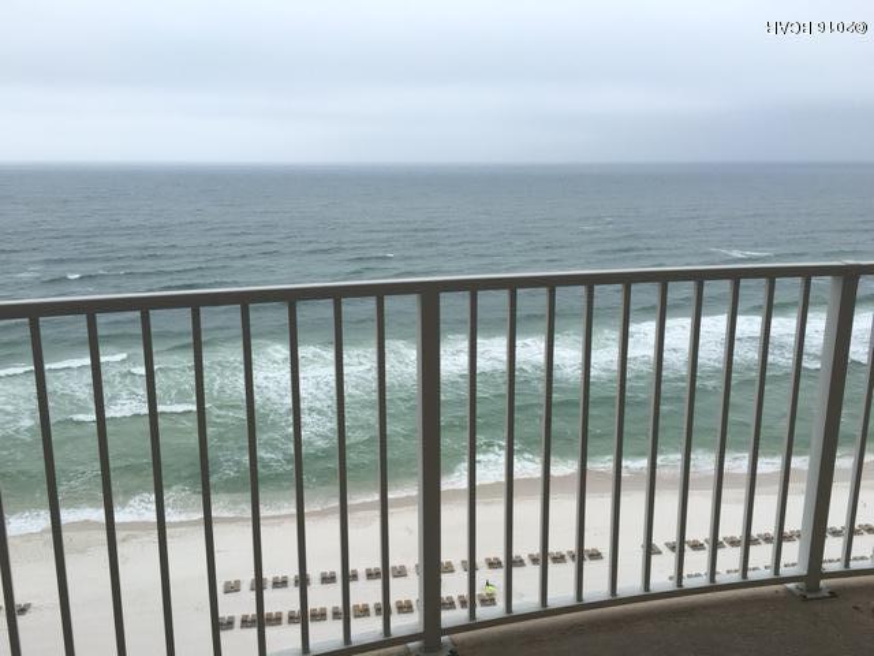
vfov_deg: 48.2
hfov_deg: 61.7
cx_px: 437
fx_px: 732
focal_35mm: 29
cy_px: 328
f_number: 2.2
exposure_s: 1/478
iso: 25
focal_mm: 4.15
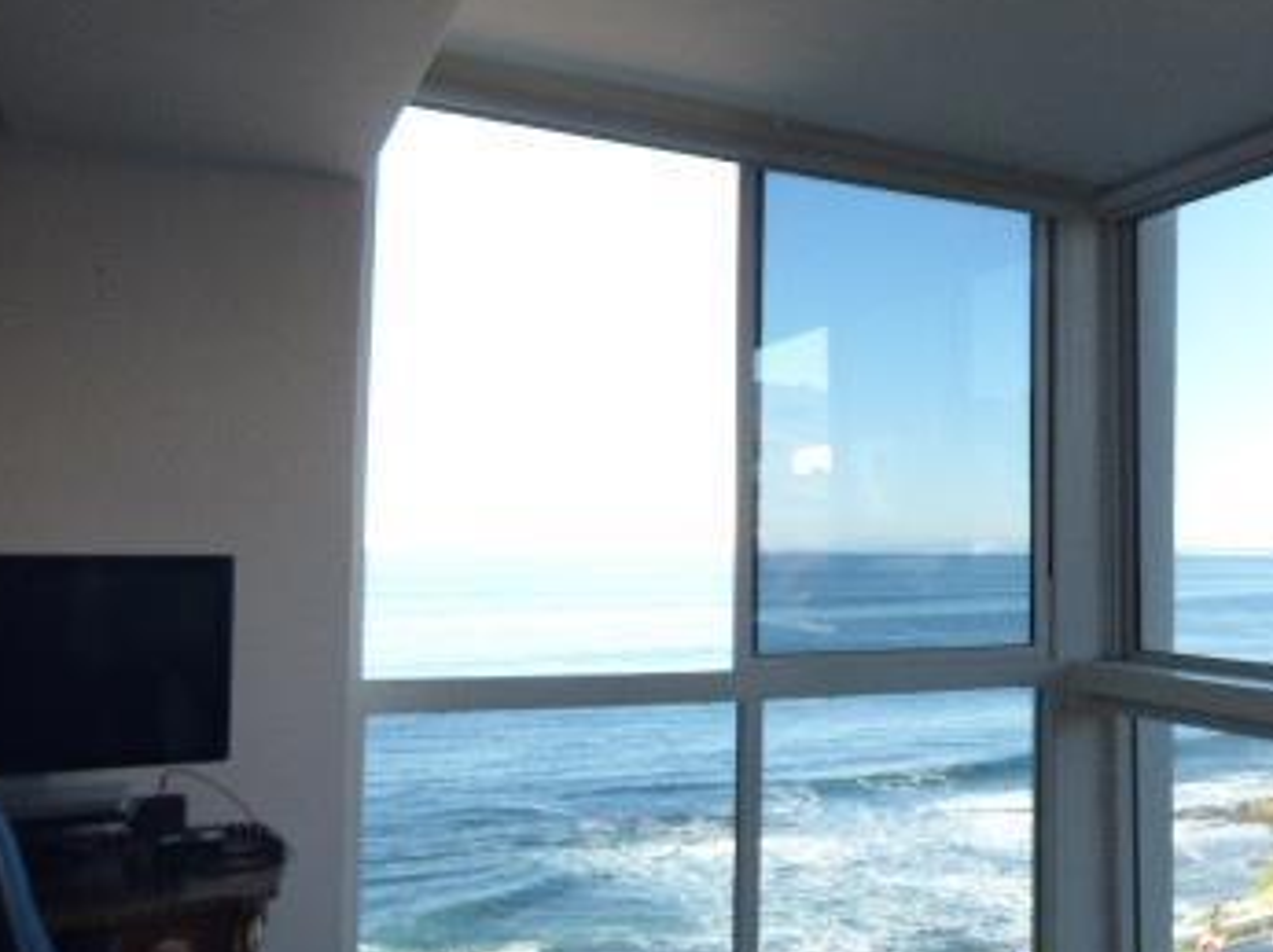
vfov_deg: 38.6
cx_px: 1122
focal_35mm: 37
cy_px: 504
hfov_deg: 45.9
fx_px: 1360
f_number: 2.8
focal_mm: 3.64
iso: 200
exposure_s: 1/400
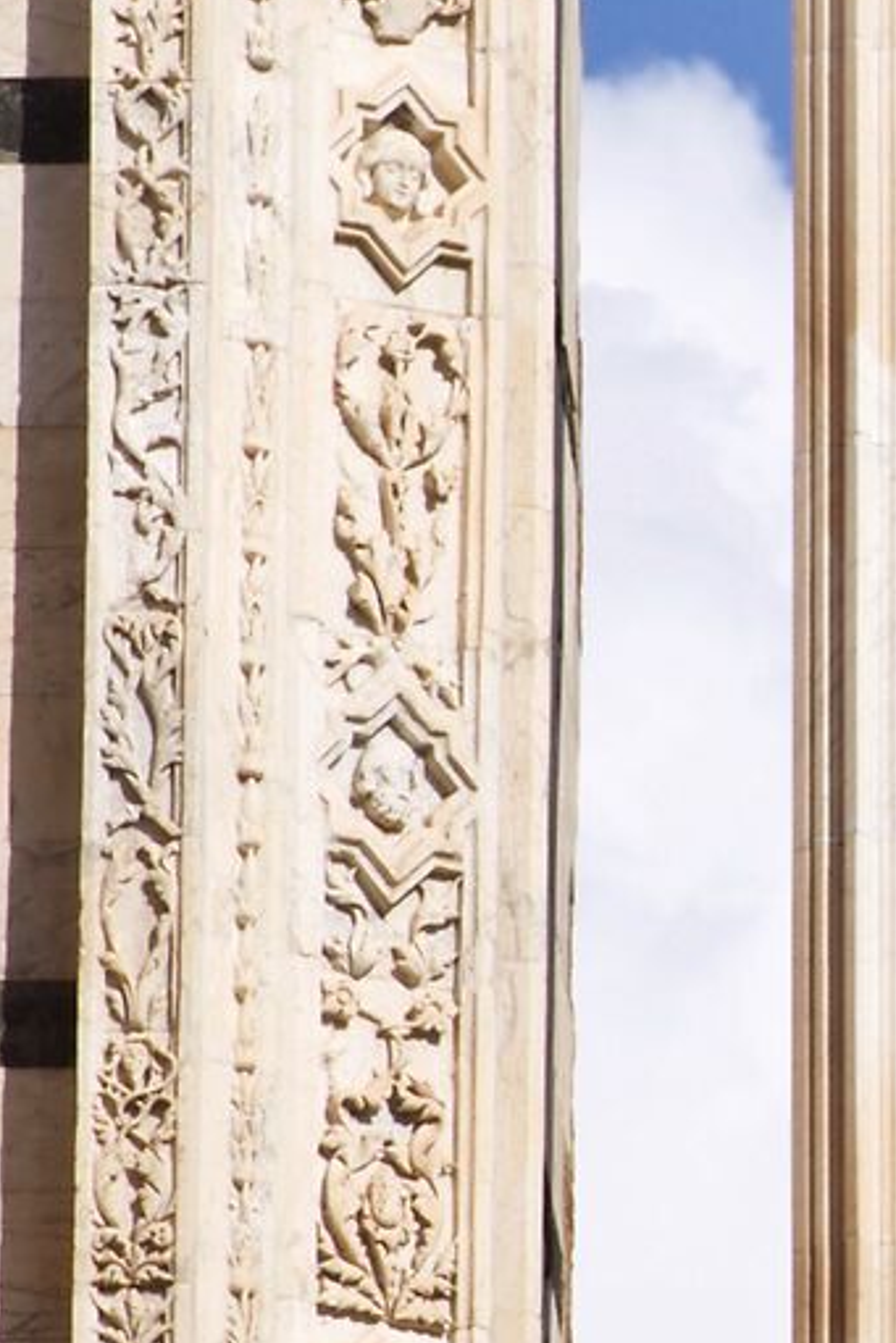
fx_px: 24970
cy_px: 720
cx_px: 1485
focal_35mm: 669
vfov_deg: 3.1
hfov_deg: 2.1
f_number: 11
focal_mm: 95
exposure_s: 1/200
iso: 100
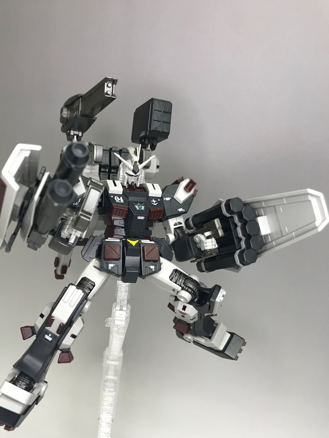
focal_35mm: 28
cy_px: 219
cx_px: 164
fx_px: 355
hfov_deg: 49.7
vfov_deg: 63.4
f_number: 1.8
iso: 25
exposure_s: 1/40
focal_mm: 3.99
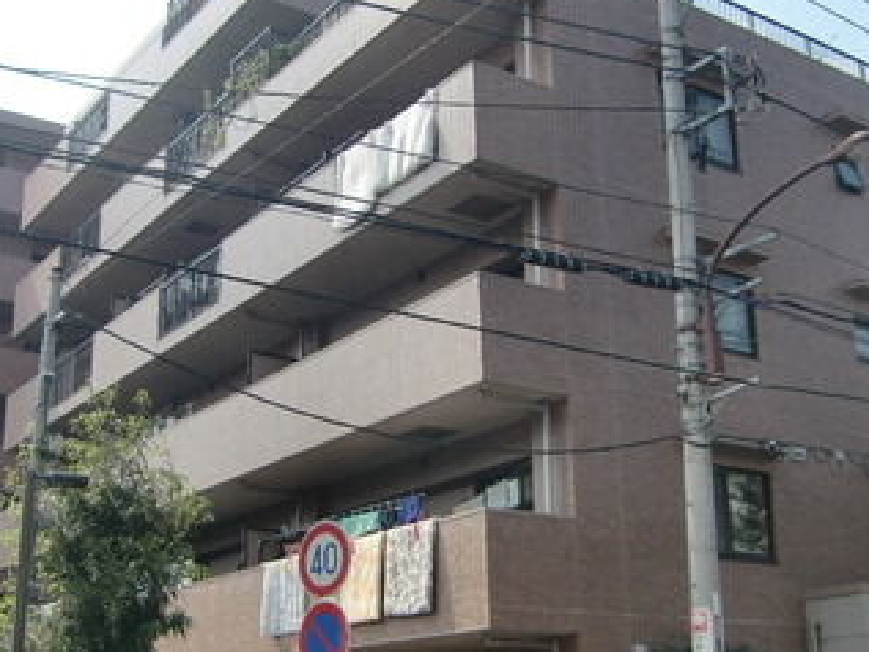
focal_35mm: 53
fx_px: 1331
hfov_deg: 36.2
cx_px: 422
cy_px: 356
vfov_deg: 27.5
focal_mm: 4.9
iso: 64
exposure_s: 1/200
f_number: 7
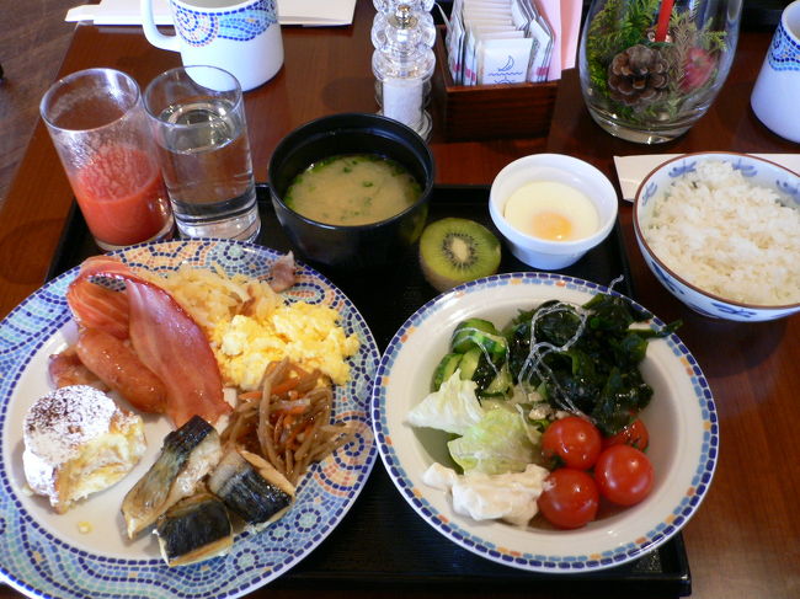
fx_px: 809
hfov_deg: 52.6
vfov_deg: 40.7
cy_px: 300
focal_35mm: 35
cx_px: 400
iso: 150
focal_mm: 5.8
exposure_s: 1/15
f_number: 2.8
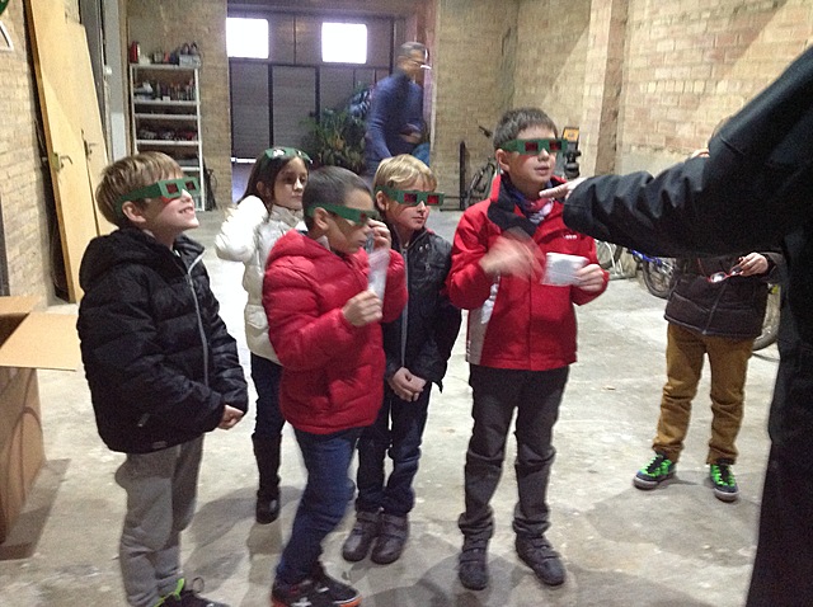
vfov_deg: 40.6
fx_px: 821
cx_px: 406
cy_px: 304
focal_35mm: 35
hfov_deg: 52.7
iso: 500
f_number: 2.4
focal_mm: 4.28
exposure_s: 1/17
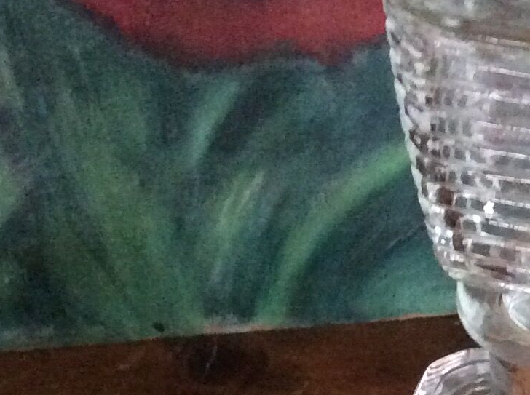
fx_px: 1742
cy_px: 500
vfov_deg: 12.6
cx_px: 636
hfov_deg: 16.6
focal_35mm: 114
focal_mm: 3.3
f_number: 2.4
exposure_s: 1/17
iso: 400
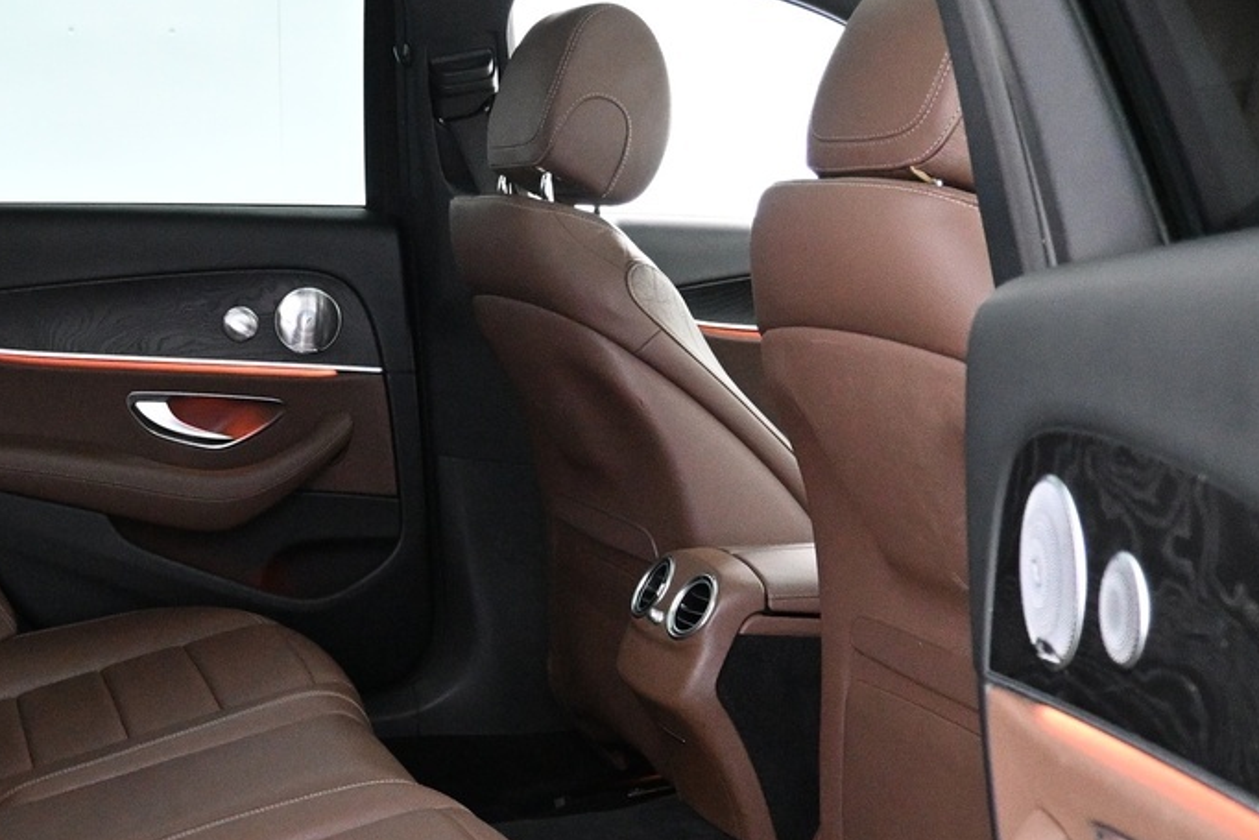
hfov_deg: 34.5
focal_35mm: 57
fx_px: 1994
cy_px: 428
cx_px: 353
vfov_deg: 23.8
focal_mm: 16
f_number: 3.5
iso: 4000
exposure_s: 1/30
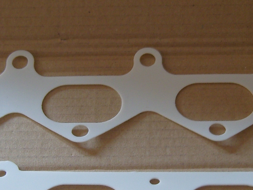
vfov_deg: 14.6
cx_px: 148
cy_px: 109
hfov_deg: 19.4
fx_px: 738
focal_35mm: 101
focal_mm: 7.3
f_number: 2.8
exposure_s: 1/50
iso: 100
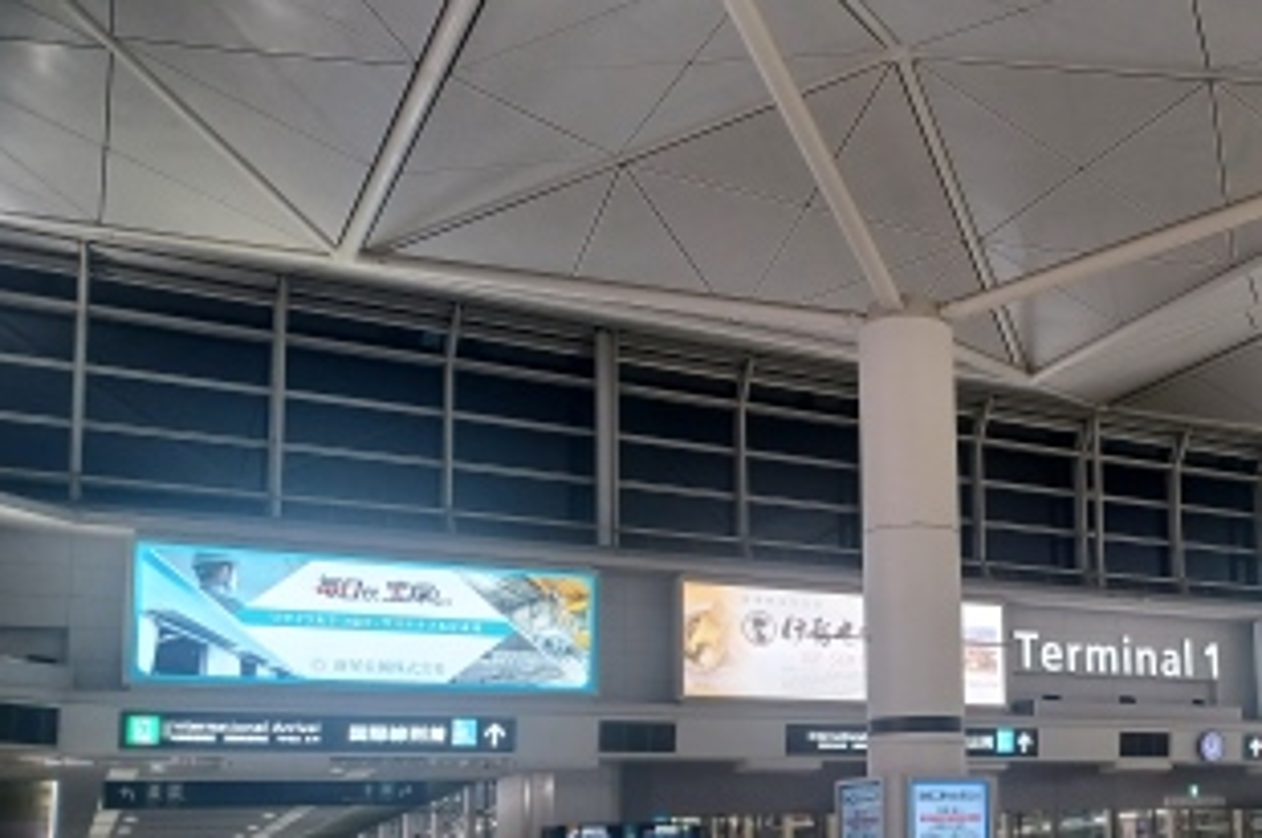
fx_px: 1471
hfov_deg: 44.5
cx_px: 981
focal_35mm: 42
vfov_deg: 31.0
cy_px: 673
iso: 200
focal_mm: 4.6
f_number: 1.8
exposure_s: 1/50
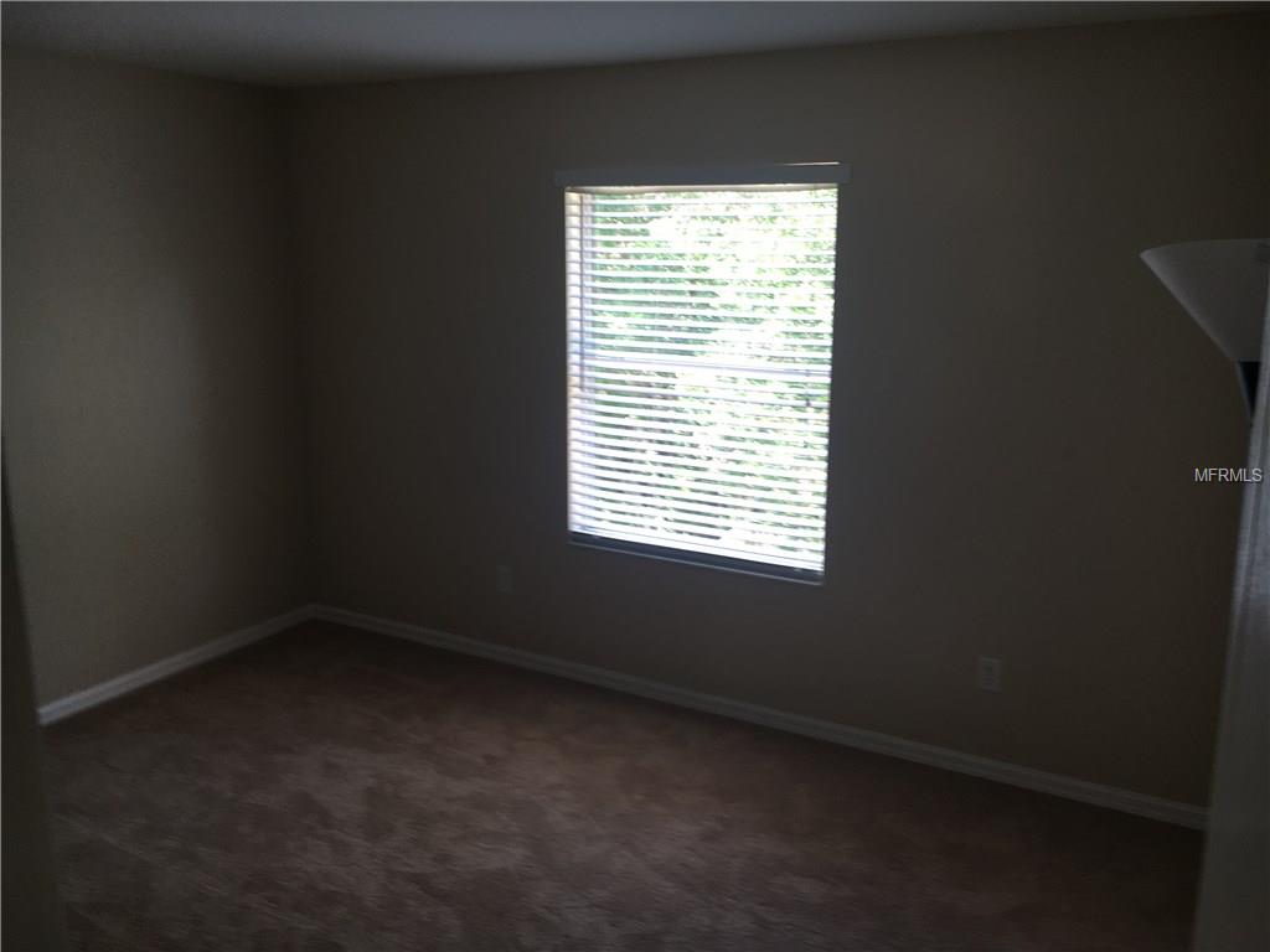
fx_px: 1064
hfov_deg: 61.7
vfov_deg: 48.2
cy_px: 476
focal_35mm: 29
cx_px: 635
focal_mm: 4.15
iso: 32
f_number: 2.2
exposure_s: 1/60
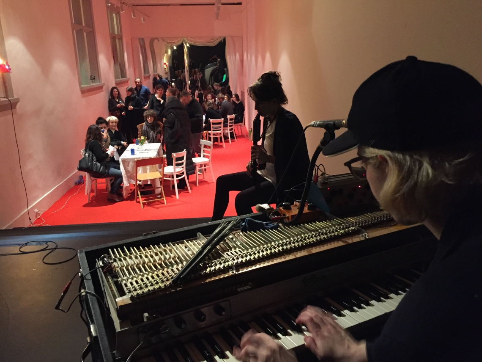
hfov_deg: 61.7
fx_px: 404
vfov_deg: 48.2
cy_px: 181
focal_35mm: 29
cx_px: 241
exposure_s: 1/17
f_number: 2.2
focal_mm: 4.15
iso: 400
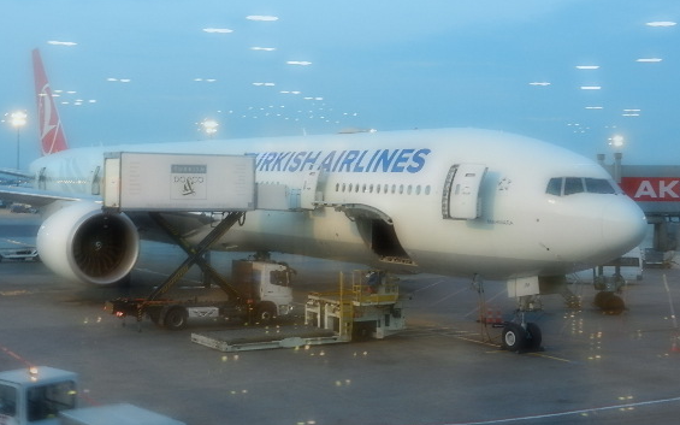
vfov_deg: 23.9
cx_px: 342
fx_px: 1001
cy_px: 177
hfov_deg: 37.5
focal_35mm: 54
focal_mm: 8.2
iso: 400
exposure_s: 1/13
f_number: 4.2
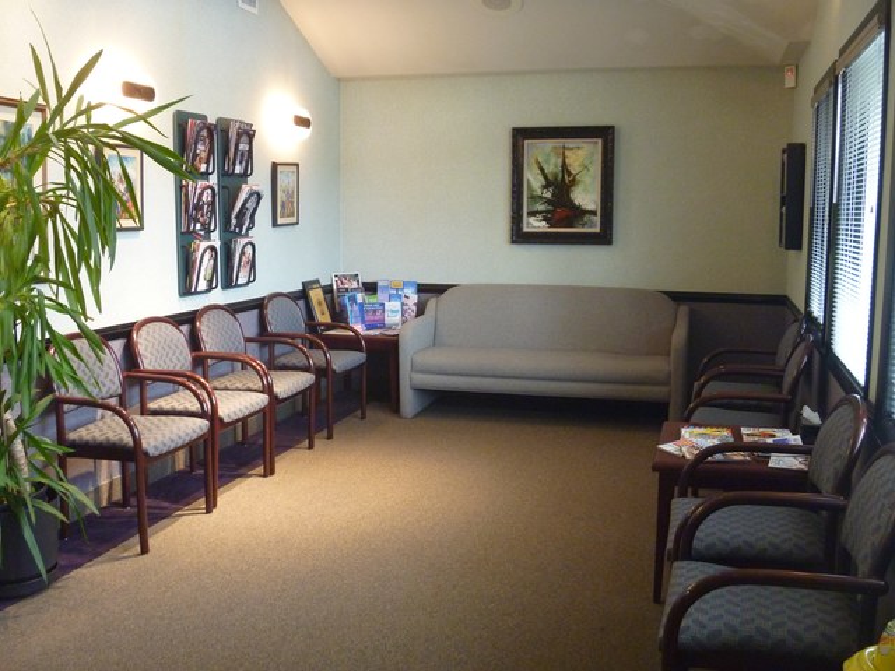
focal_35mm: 35
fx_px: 905
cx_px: 448
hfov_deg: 52.6
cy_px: 336
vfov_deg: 40.7
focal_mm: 6.3
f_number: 3.5
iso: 400
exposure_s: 1/15
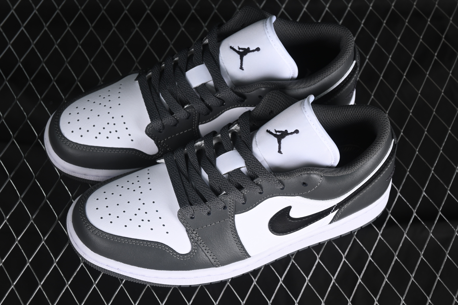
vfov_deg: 18.2
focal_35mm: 75
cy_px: 152
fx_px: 954
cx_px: 229
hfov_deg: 27.0
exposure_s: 1/60
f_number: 6.3
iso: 160
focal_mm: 50
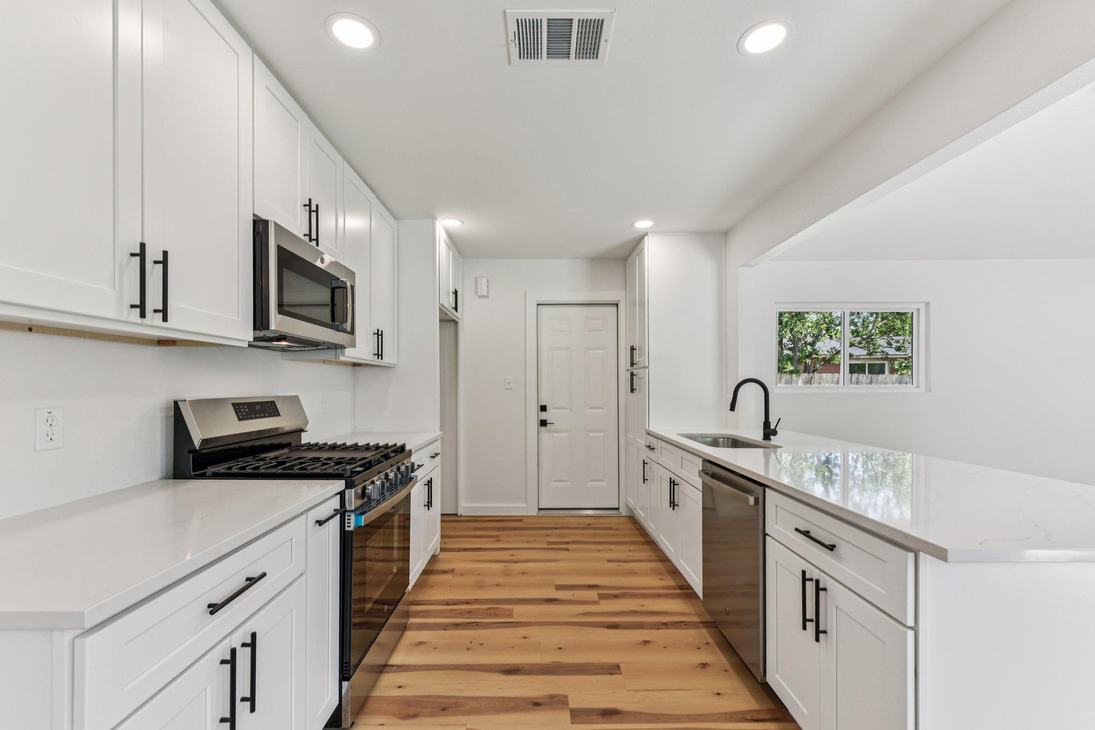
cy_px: 365
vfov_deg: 81.2
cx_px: 548
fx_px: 426
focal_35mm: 14
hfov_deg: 104.2
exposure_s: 1/10
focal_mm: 14
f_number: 8
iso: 100
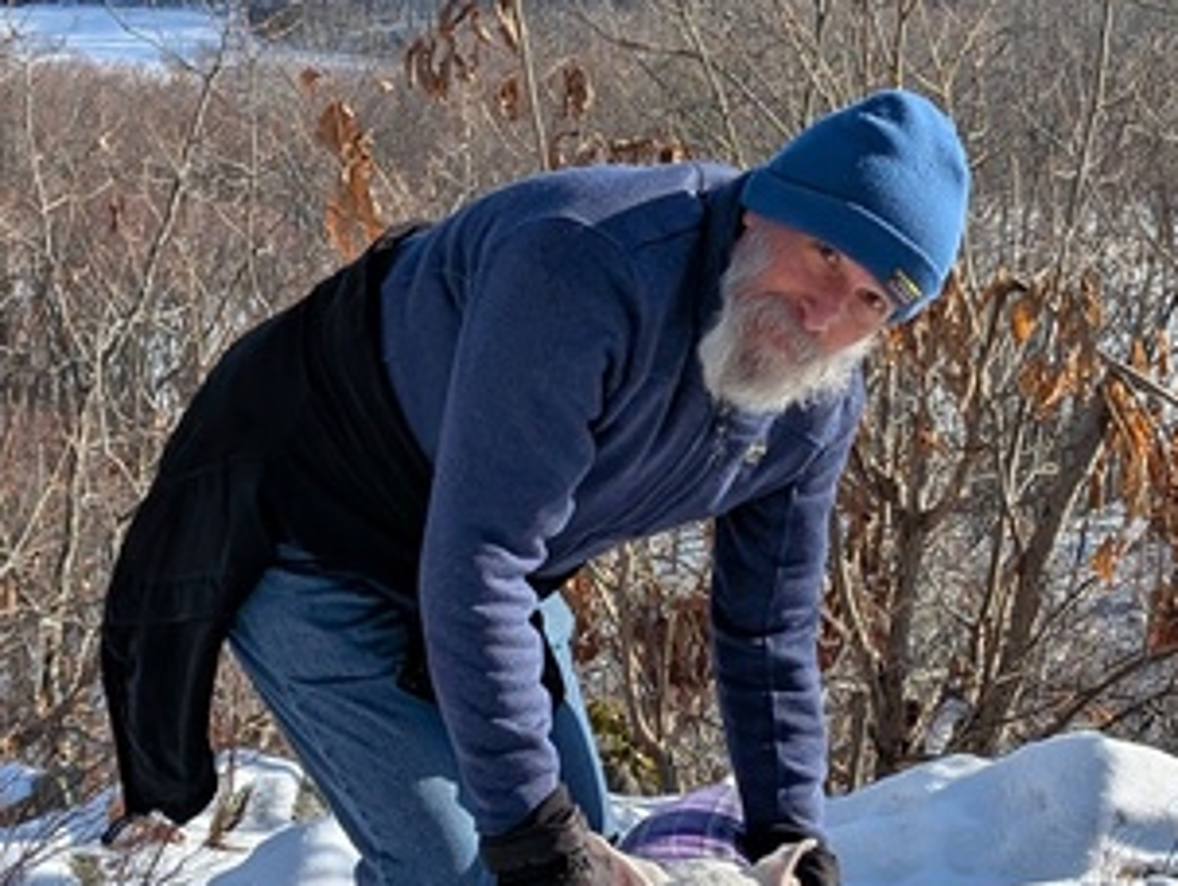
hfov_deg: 24.1
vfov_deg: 18.0
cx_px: 700
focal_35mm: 81
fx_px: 2760
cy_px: 740
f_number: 1.68
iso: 20
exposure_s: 1/1058
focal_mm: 6.9
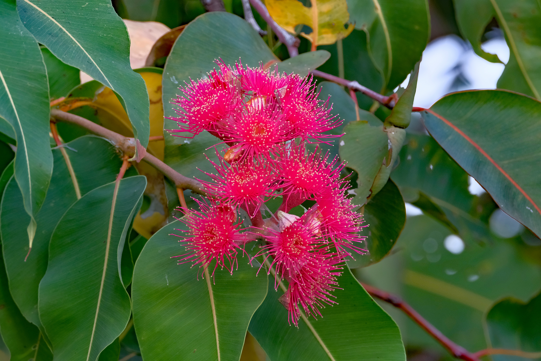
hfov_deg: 4.3
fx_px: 7153
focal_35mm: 476
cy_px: 180
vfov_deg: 2.9
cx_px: 270
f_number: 8
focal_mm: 317.2
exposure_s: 1/250
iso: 1600
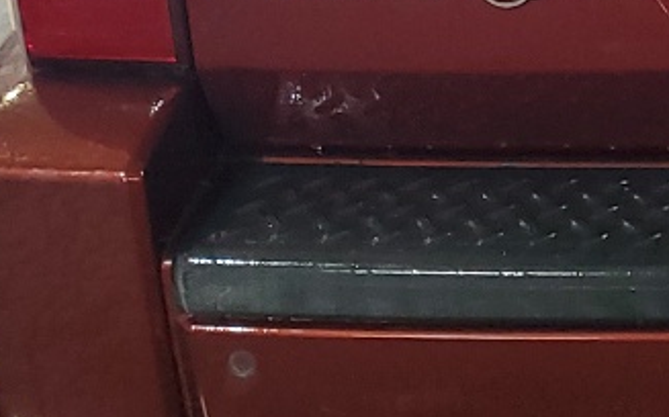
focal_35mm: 135
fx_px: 2460
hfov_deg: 14.1
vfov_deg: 9.1
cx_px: 1115
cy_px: -407
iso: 83
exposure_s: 1/60.2
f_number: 1.5
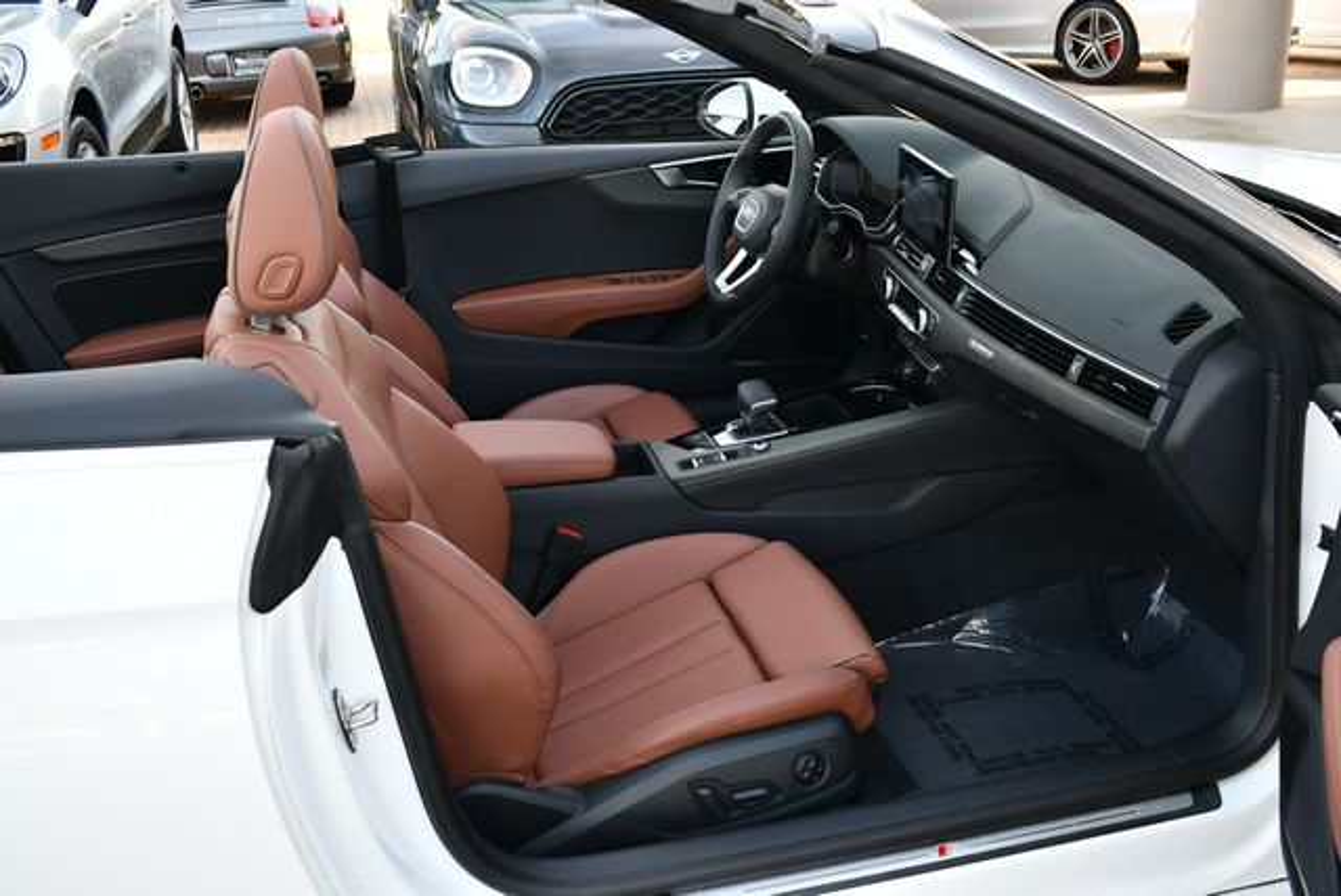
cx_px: 670
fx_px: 1342
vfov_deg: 36.9
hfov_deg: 53.1
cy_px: 448
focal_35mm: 36
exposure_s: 1/250
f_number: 4
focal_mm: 18
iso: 400
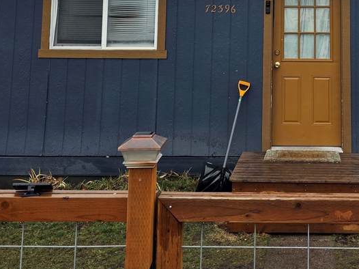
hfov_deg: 33.3
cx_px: 292
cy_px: -38
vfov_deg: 24.1
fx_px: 581
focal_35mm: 56
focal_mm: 6.3
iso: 80
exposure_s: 1/2671
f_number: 1.7
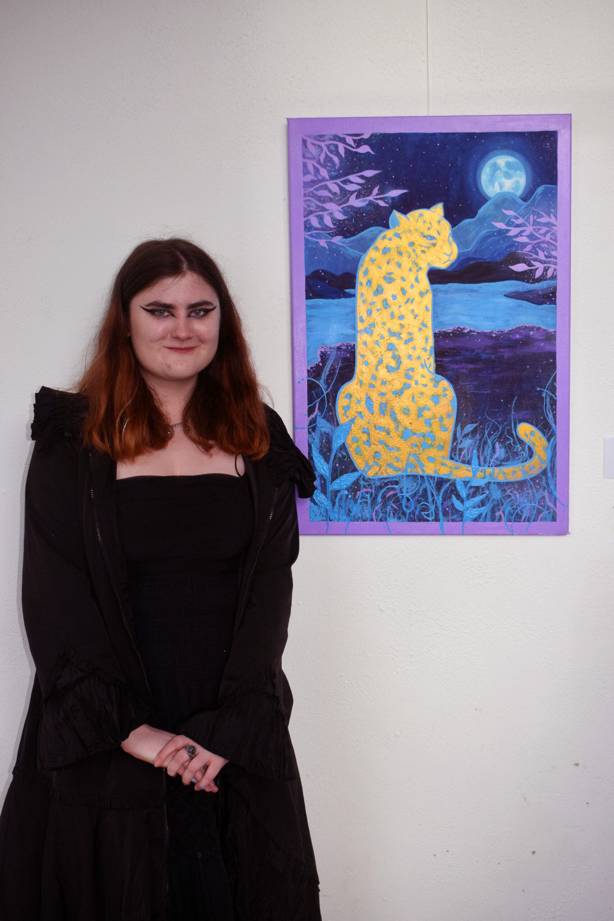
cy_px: 460
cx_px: 307
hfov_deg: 34.2
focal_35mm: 39
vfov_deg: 49.6
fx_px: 998
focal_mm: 26
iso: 800
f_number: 5.6
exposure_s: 1/125
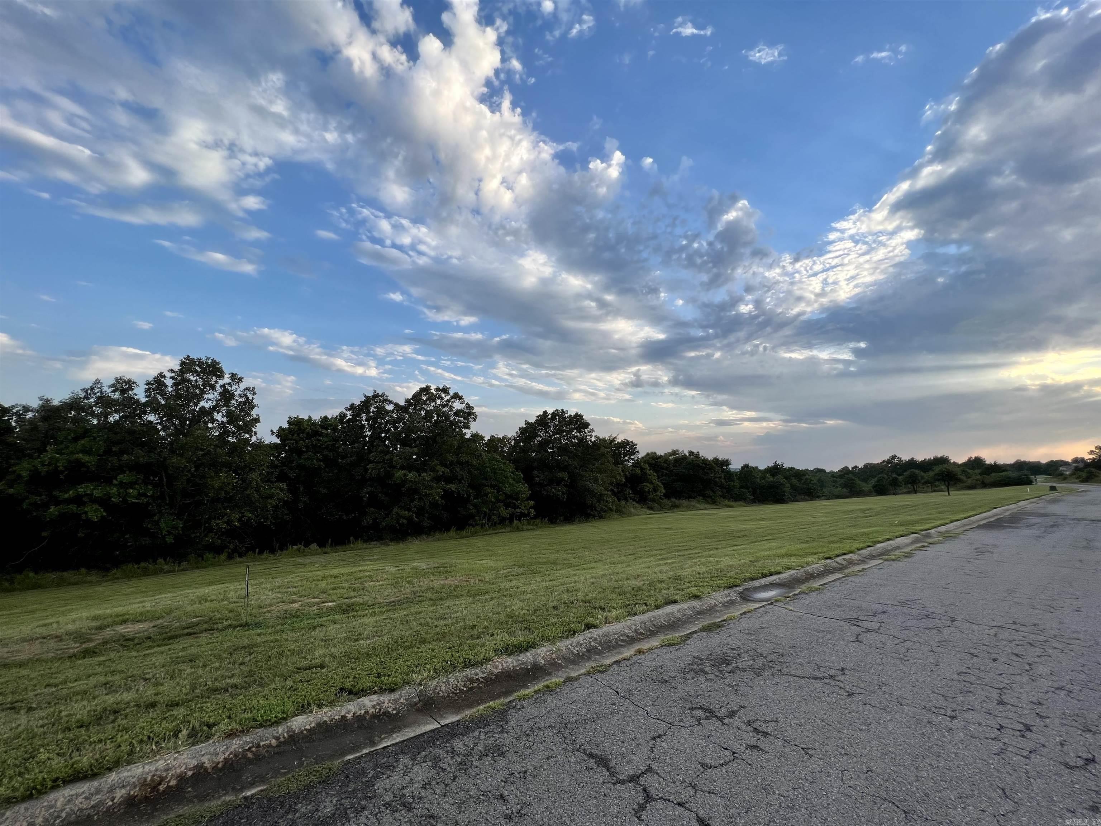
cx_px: 550
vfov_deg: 89.9
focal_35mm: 13
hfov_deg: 106.2
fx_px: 413
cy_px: 413
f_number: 1.8
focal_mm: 1.57
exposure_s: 1/515
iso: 32
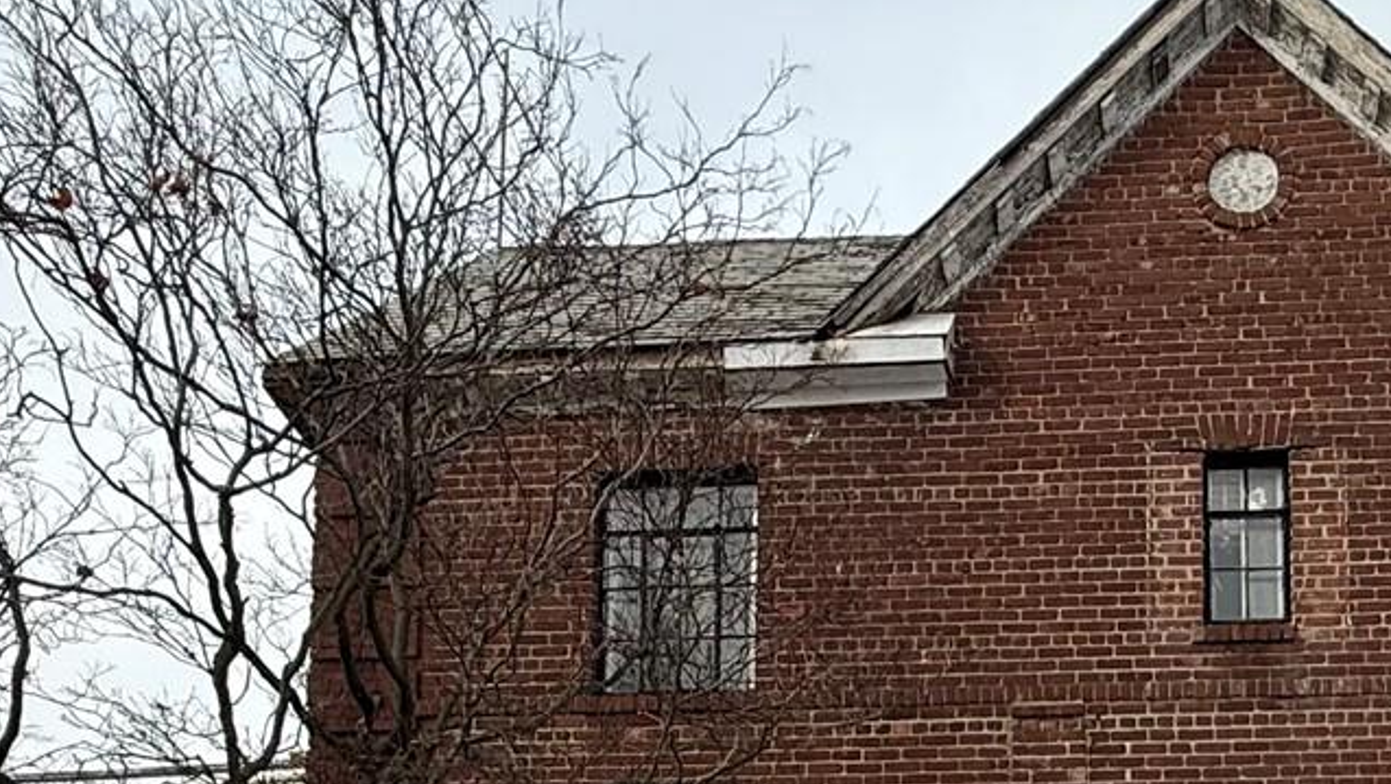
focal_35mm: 49
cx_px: 1127
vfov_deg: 20.9
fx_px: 1808
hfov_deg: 40.2
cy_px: 1168
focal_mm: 2.22
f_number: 2.2
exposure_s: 1/701
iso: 50
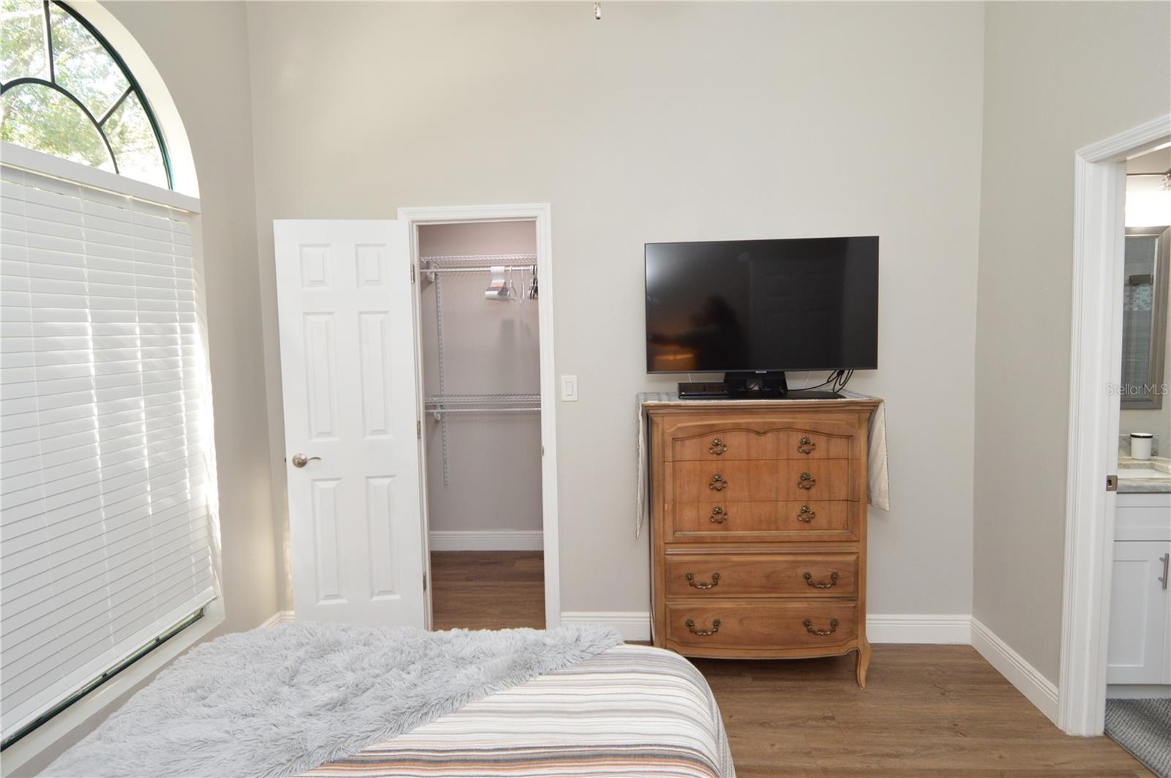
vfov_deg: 67.3
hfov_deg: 90.1
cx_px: 586
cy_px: 389
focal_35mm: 18
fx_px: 585
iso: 400
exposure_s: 1/60
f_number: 4
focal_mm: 12
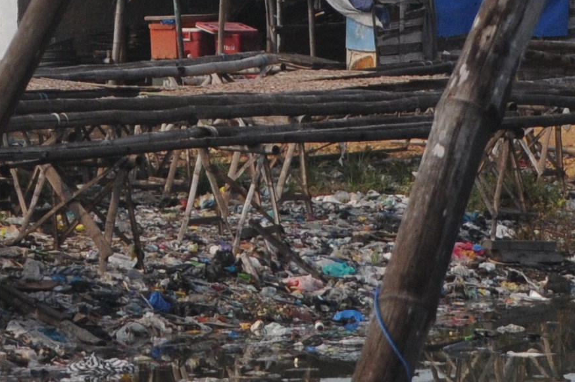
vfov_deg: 5.2
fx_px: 4226
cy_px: 361
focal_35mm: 265
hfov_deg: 7.8
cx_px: 60
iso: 400
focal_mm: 36
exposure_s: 1/1250
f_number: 7.1
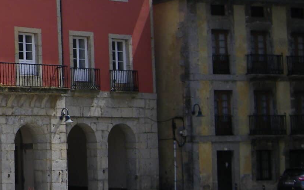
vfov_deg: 12.0
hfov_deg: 17.2
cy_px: 99
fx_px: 903
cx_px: -152
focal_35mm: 109
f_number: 2.8
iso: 64
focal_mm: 5.8
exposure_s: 1/640
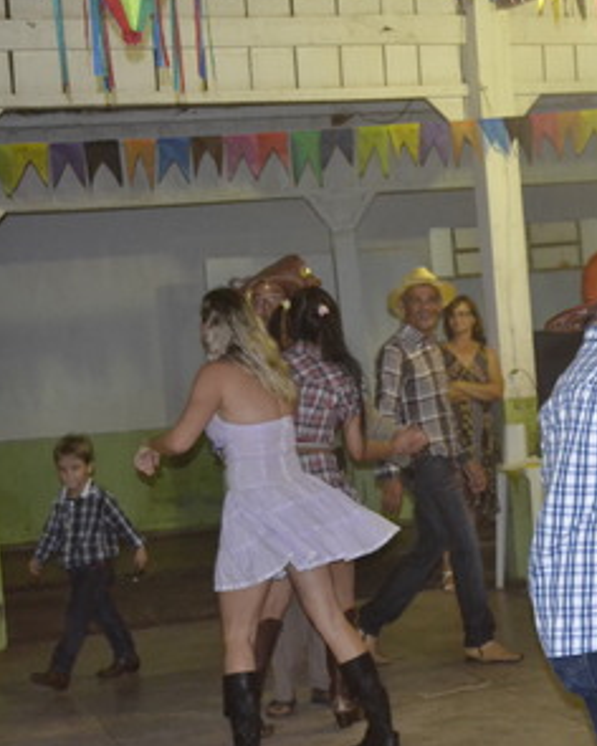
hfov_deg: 18.1
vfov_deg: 23.1
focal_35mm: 83
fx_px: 1828
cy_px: 382
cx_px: 583
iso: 3200
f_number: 4.2
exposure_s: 1/60
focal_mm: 35
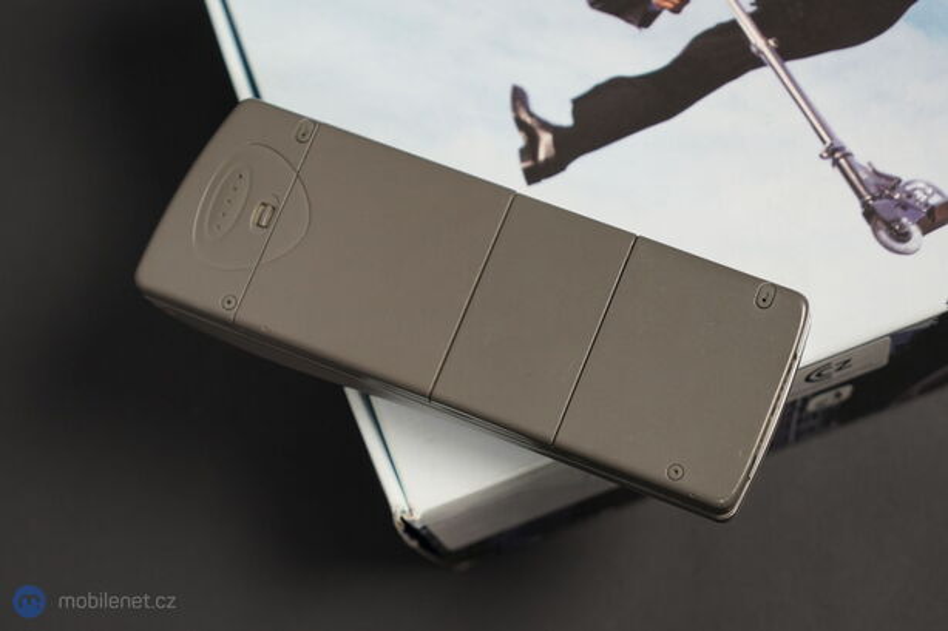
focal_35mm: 64
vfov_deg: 21.2
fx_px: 1685
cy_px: 316
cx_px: 474
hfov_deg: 31.4
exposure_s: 1/200
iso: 1600
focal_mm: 64
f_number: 4.5
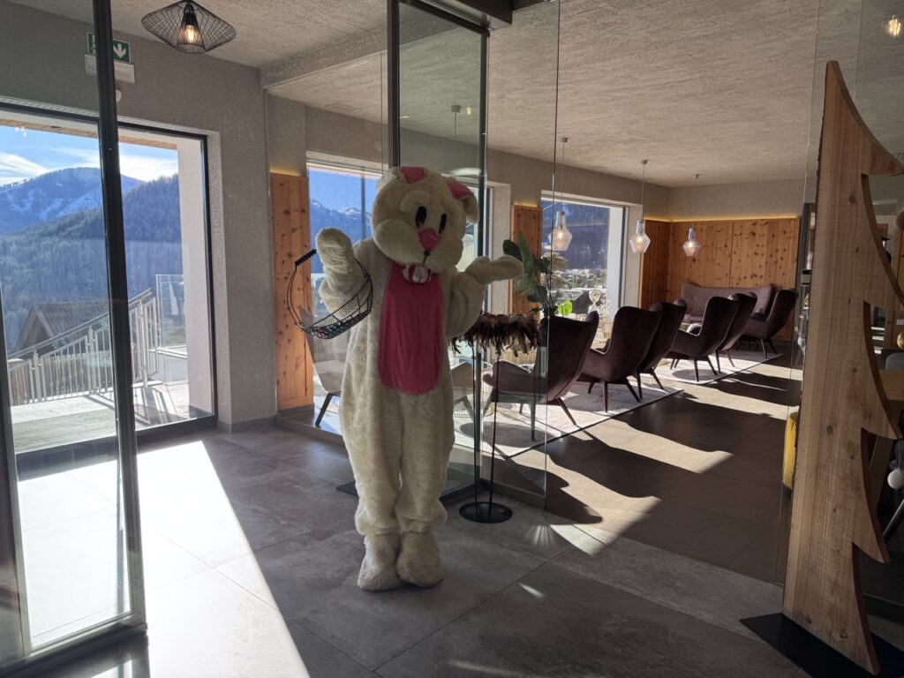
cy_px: 339
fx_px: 627
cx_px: 452
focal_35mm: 24
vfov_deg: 56.8
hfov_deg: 71.6
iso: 80
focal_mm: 6.76
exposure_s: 1/593
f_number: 1.78
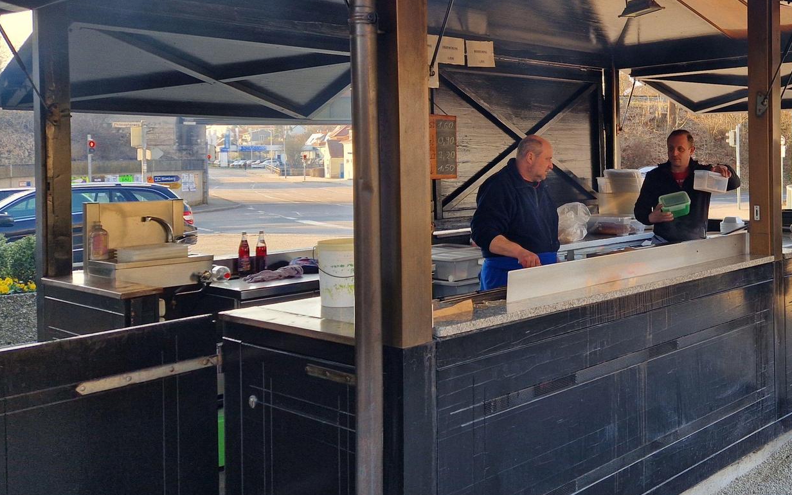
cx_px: 563
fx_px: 820
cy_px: 165
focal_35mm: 38
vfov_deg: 33.3
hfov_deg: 50.1
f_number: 1.8
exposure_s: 1/246
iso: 50
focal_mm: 5.4
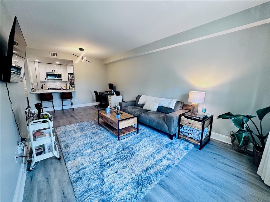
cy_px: 101
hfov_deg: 102.1
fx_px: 109
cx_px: 135
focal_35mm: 14
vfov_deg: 85.7
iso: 250
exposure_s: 1/120
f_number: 2.2
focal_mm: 2.22
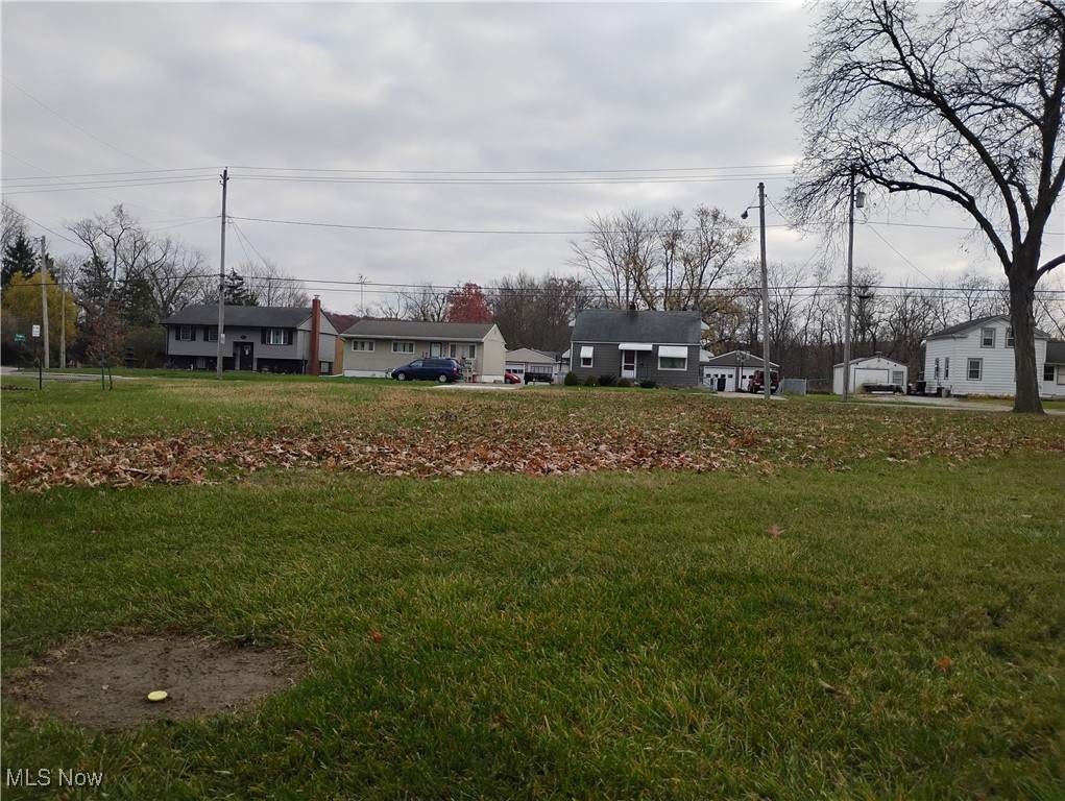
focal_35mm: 28
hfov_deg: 63.4
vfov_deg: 49.8
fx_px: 862
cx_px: 532
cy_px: 400
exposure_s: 1/719
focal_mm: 4.26
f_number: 1.8
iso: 100
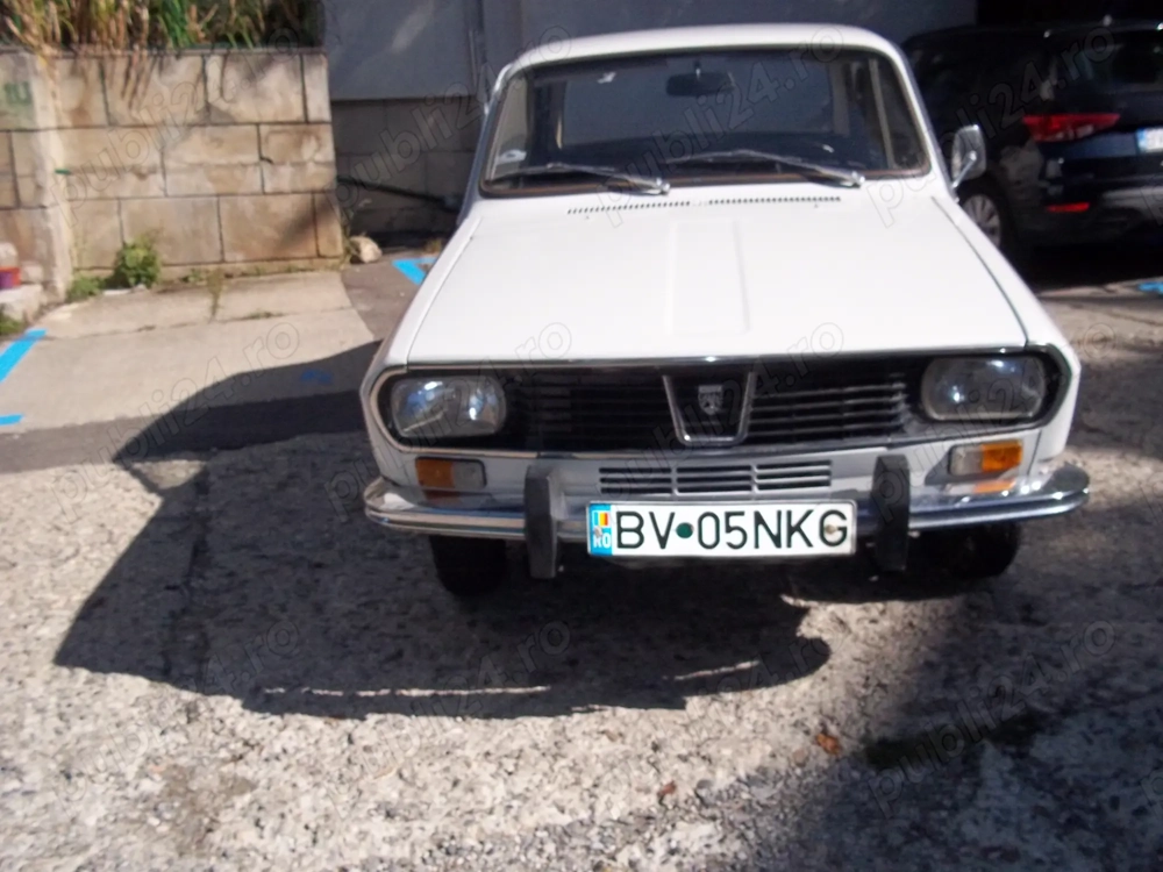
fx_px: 1209
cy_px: 436
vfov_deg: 39.7
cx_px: 582
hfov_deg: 51.4
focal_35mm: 36
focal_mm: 6.5
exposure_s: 1/640
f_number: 8
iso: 200
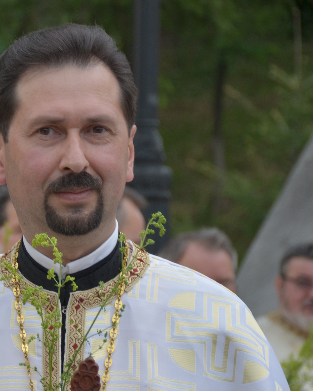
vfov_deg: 7.3
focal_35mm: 264
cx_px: -29
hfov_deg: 5.8
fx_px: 3057
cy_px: 191
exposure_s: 1/250
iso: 400
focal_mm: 90
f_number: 5.3
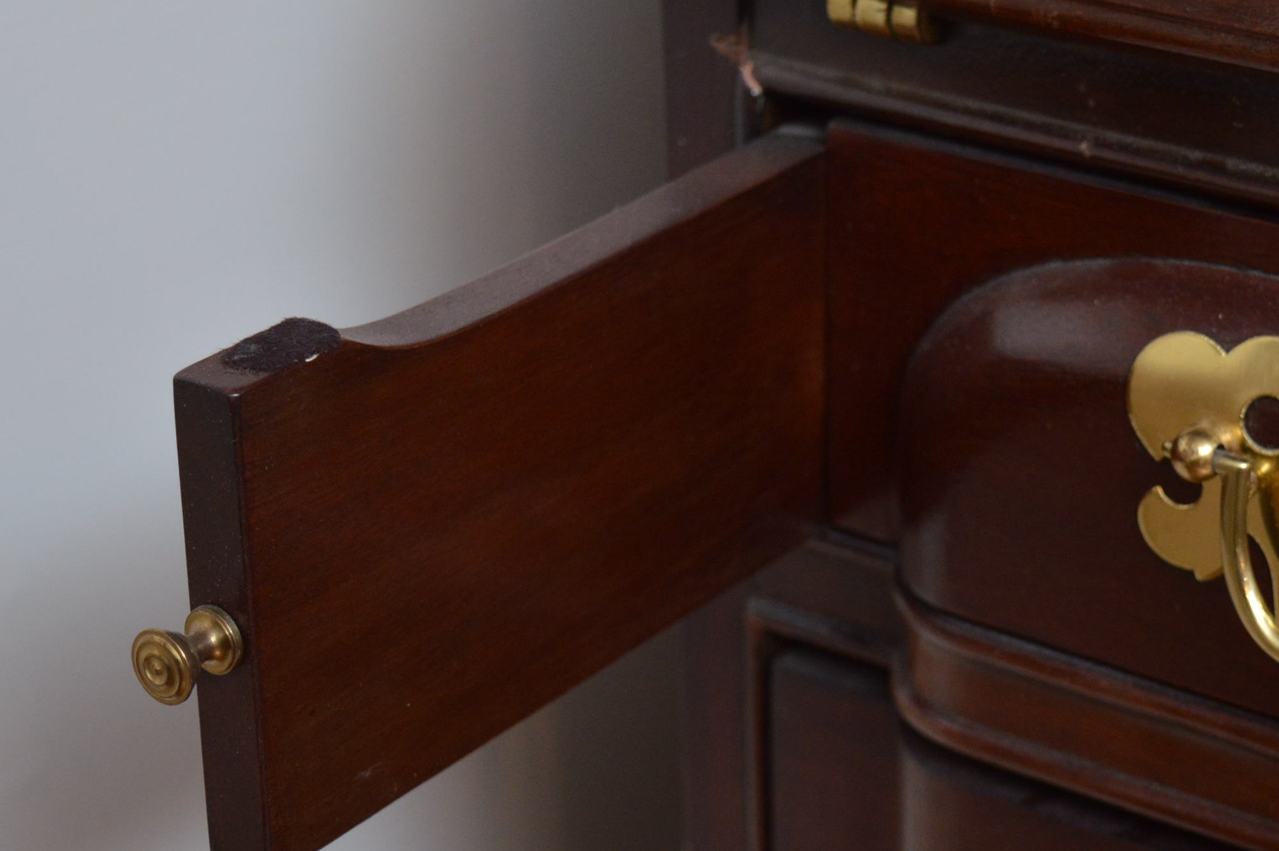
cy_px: 342
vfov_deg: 15.0
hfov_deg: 22.3
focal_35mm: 91
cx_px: 902
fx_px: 3231
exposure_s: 1/50
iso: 800
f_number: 5.6
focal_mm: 40
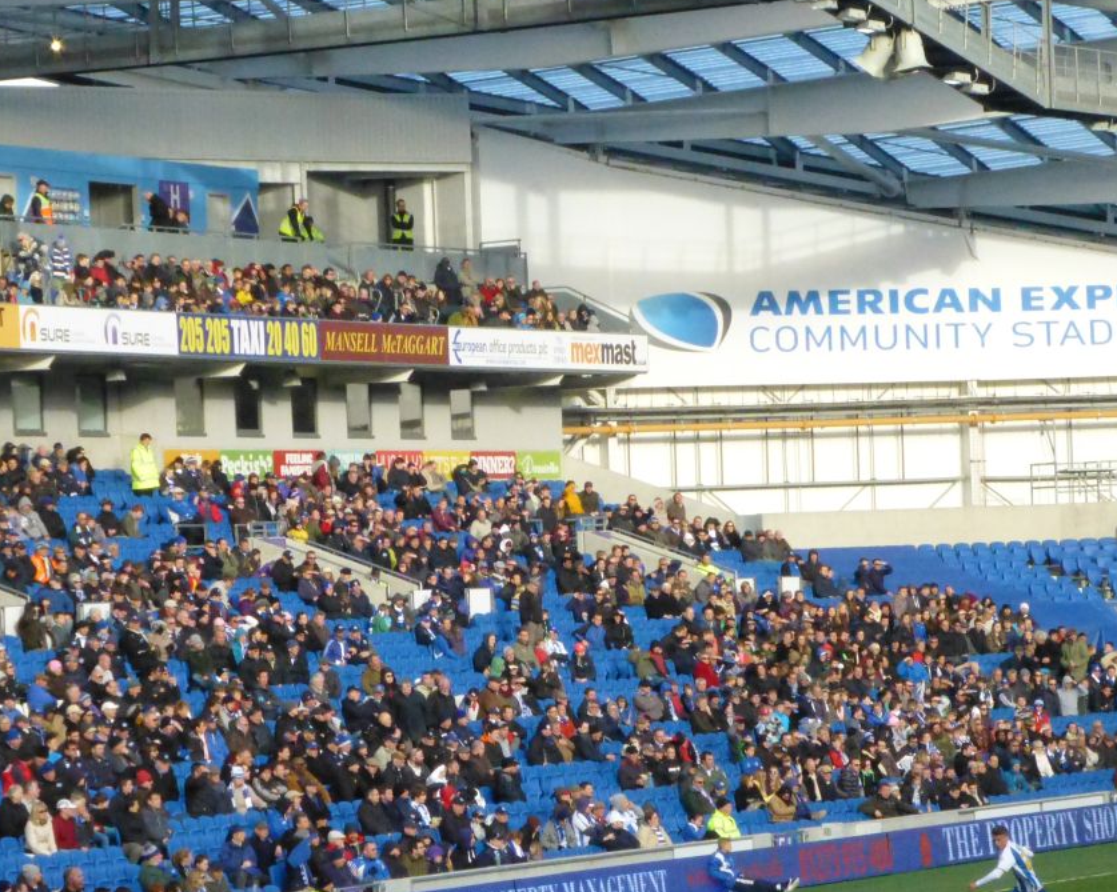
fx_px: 6709
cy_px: 537
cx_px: 447
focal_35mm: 203
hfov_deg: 9.5
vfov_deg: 7.6
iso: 1600
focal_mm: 25.9
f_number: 5.4
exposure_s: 1/1600
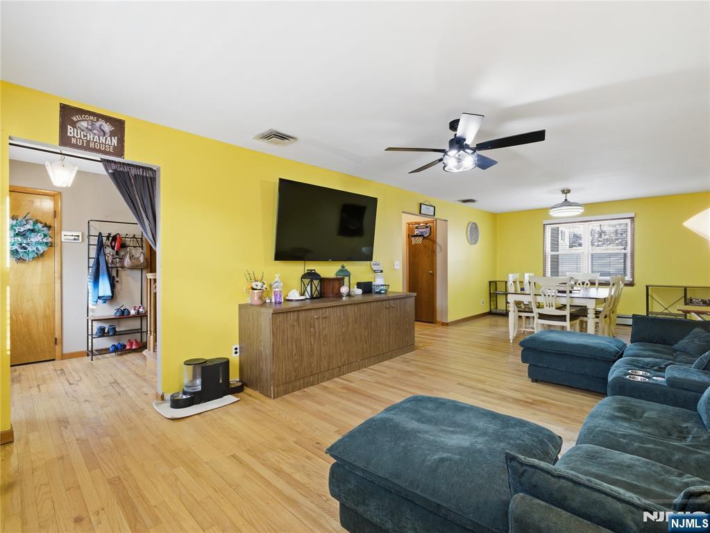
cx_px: 355
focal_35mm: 16
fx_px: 328
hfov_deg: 94.5
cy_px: 266
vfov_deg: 78.1
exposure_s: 1/15
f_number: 8
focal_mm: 8
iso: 200
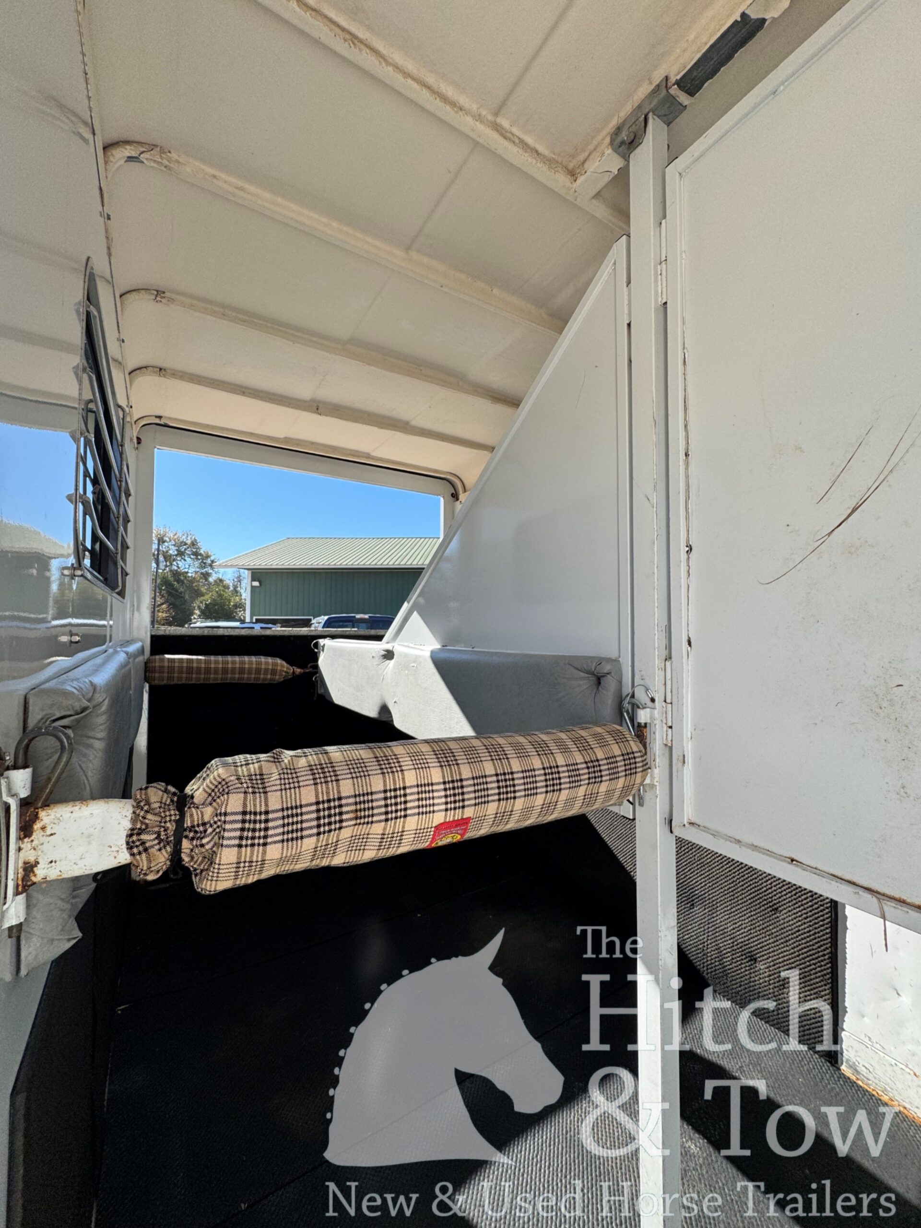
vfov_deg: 102.1
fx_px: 497
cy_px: 614
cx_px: 460
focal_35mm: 14
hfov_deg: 85.7
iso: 40
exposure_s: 1/821
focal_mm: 2.22
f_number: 2.2
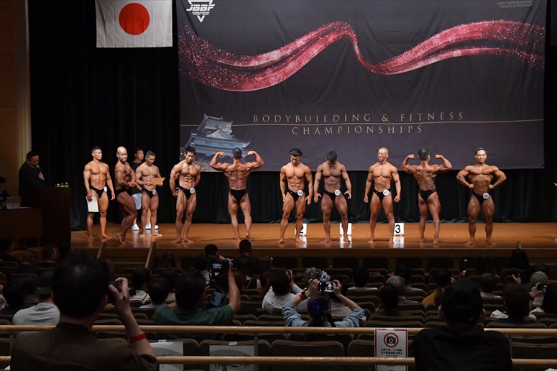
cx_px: 278
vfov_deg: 17.5
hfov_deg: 26.0
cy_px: 186
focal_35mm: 78
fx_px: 1206
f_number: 5.6
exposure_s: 1/400
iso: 6400
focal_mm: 52
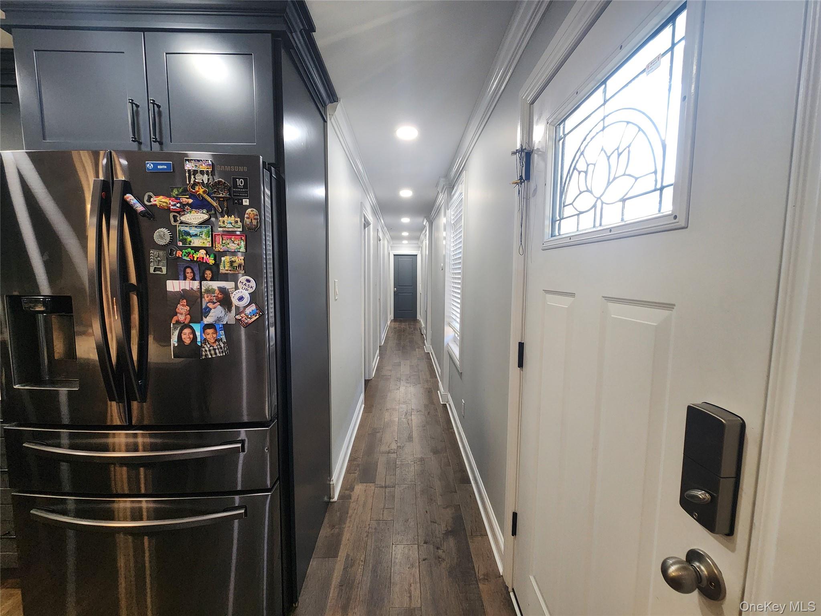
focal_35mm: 13
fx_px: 308
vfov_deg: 89.9
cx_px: 410
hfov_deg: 106.2
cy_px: 308
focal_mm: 2.2
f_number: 2.2
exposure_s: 1/60
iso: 250
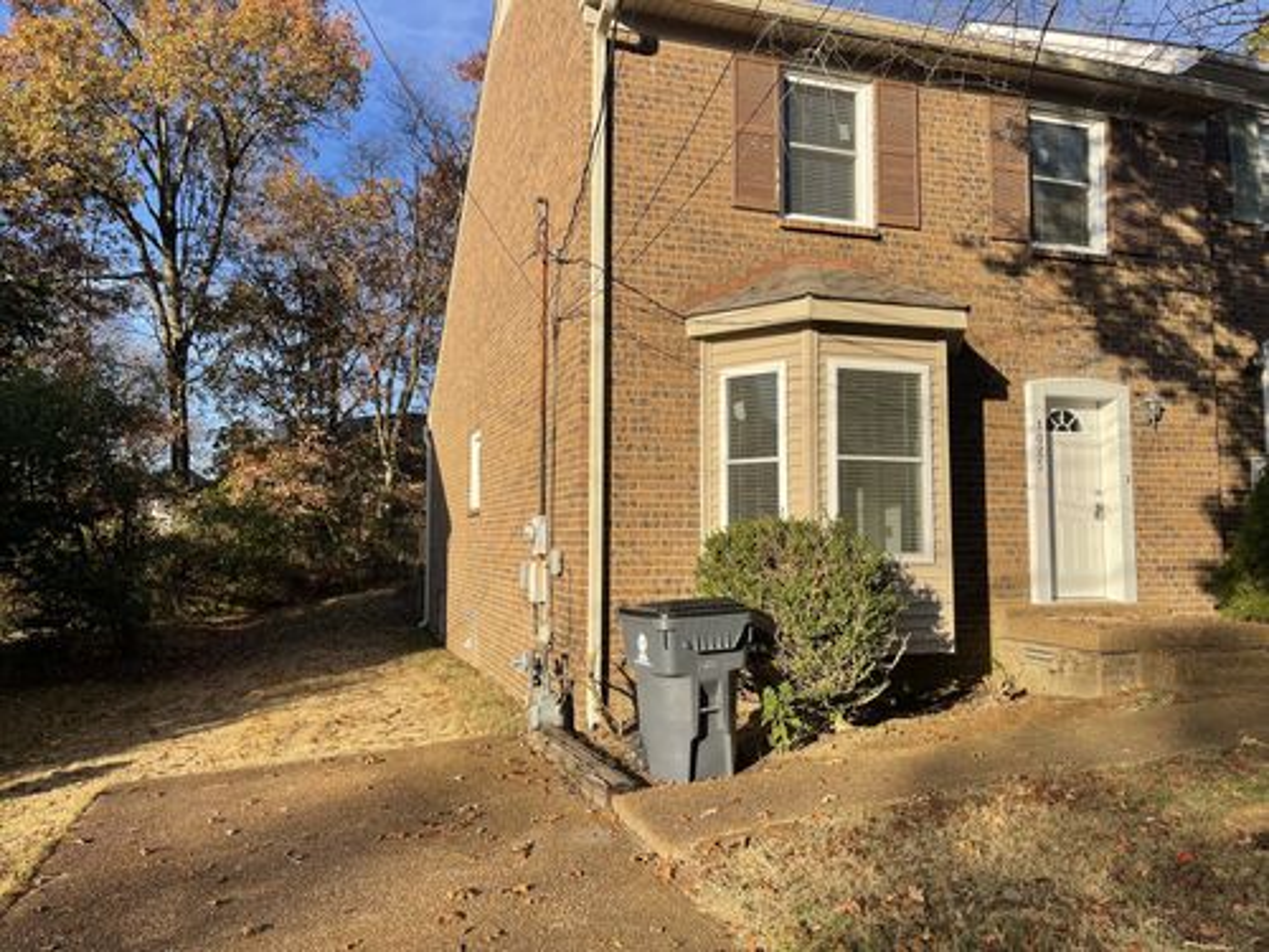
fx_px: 953
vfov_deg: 53.1
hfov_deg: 67.3
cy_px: 476
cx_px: 634
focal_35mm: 26
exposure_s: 1/2336
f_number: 1.6
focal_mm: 5.1
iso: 32
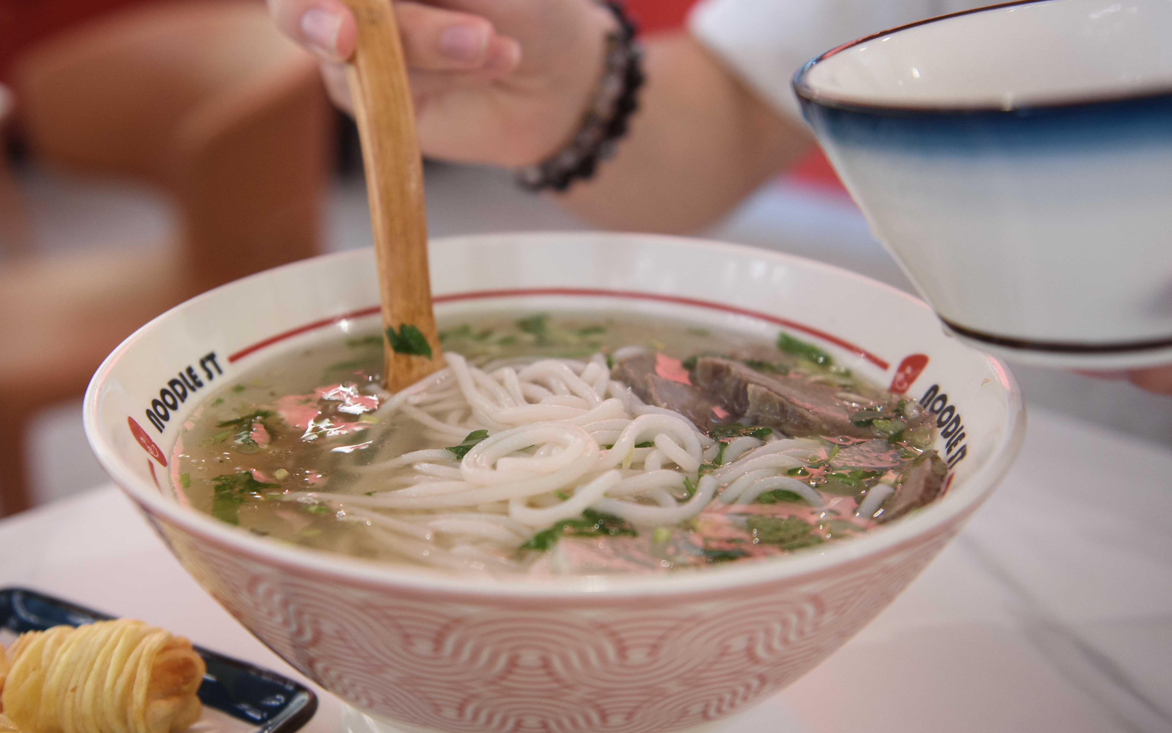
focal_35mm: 46
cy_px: 384
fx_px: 1469
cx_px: 525
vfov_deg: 28.0
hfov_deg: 43.4
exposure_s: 1/200
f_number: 2.8
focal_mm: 36
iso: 800
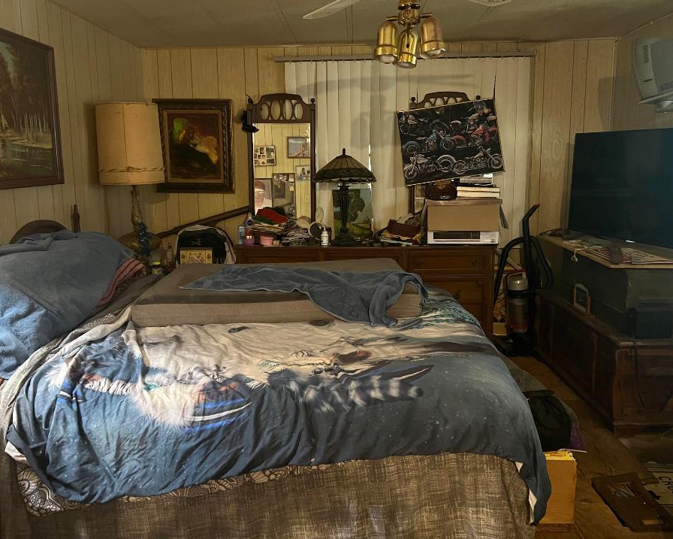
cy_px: 251
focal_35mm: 29
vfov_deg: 49.9
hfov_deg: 60.4
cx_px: 327
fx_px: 578
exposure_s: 1/30
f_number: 1.5
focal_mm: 5.7
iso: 640
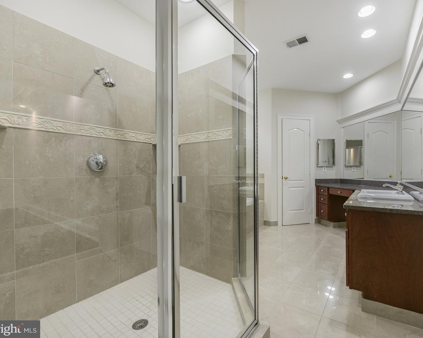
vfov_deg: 80.4
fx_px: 200
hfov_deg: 92.5
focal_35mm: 16
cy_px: 167
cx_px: 242
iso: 200
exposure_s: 1/4
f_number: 8
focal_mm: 14
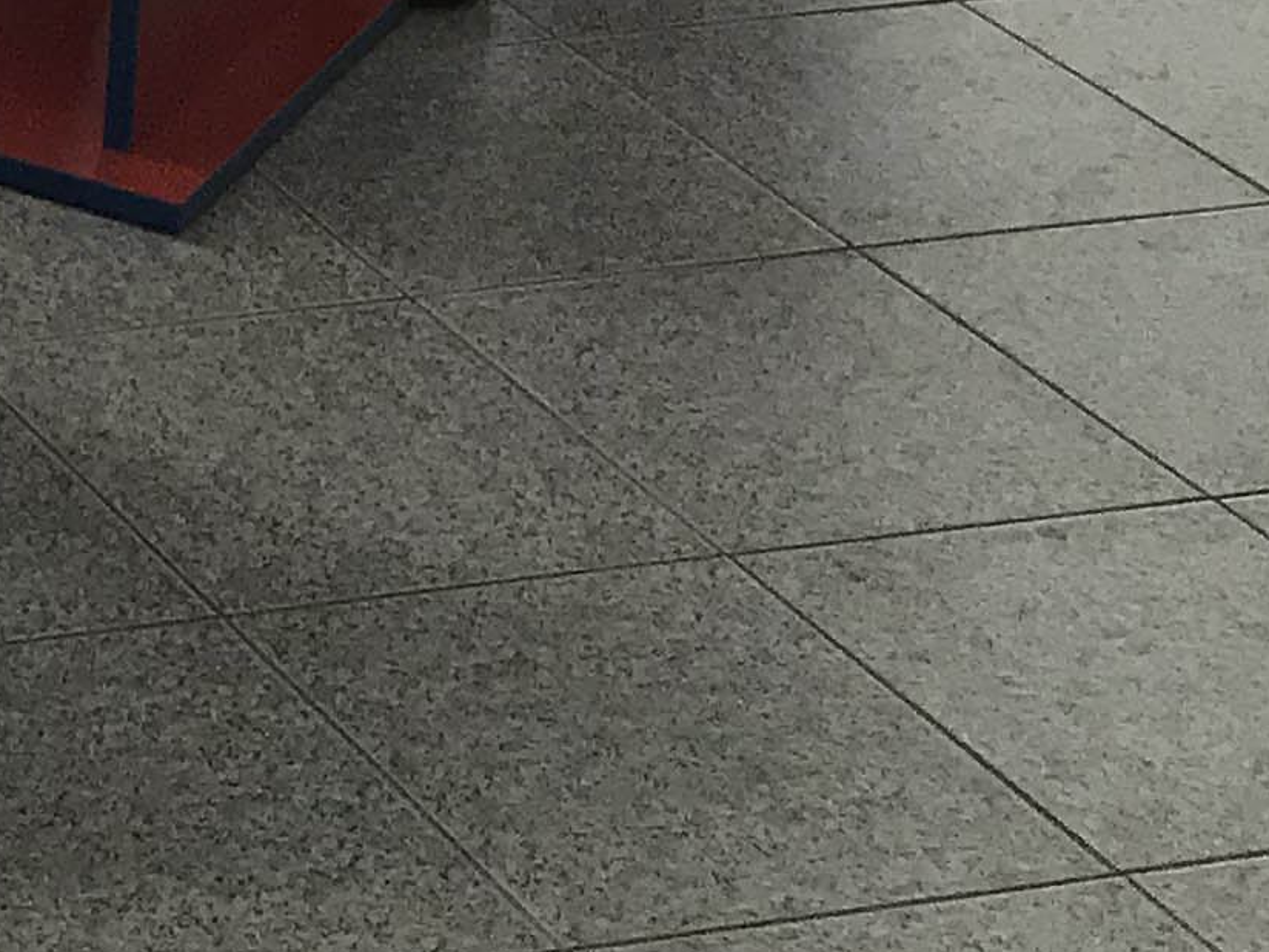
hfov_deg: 12.3
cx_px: -1474
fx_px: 5022
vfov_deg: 9.9
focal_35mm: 137
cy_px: -1061
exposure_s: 1/100
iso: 32
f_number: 1.8
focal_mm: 3.99
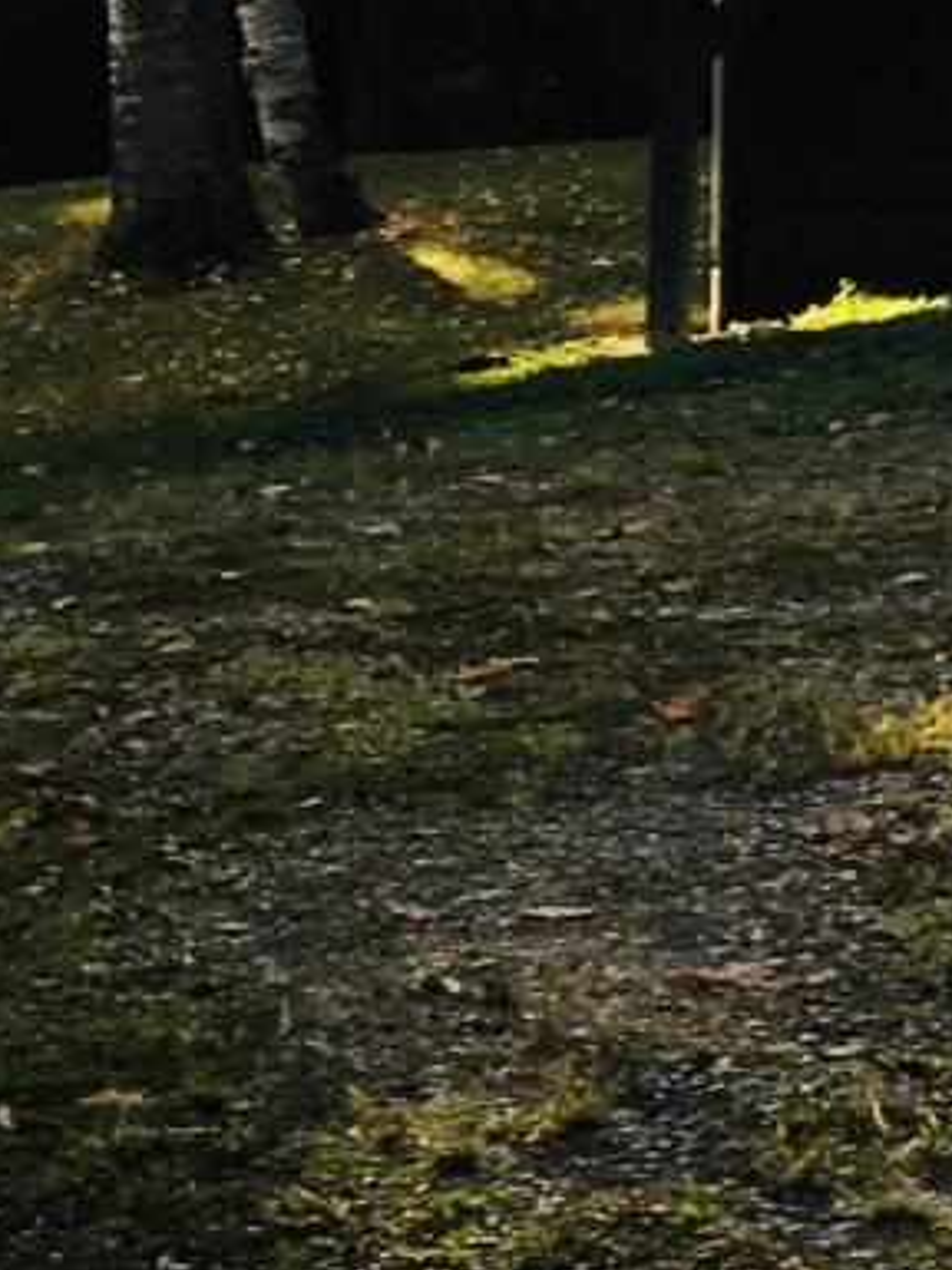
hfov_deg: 9.2
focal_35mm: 151
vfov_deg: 12.7
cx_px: 1987
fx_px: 5537
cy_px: -384
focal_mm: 4.15
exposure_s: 1/120
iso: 25
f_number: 2.2
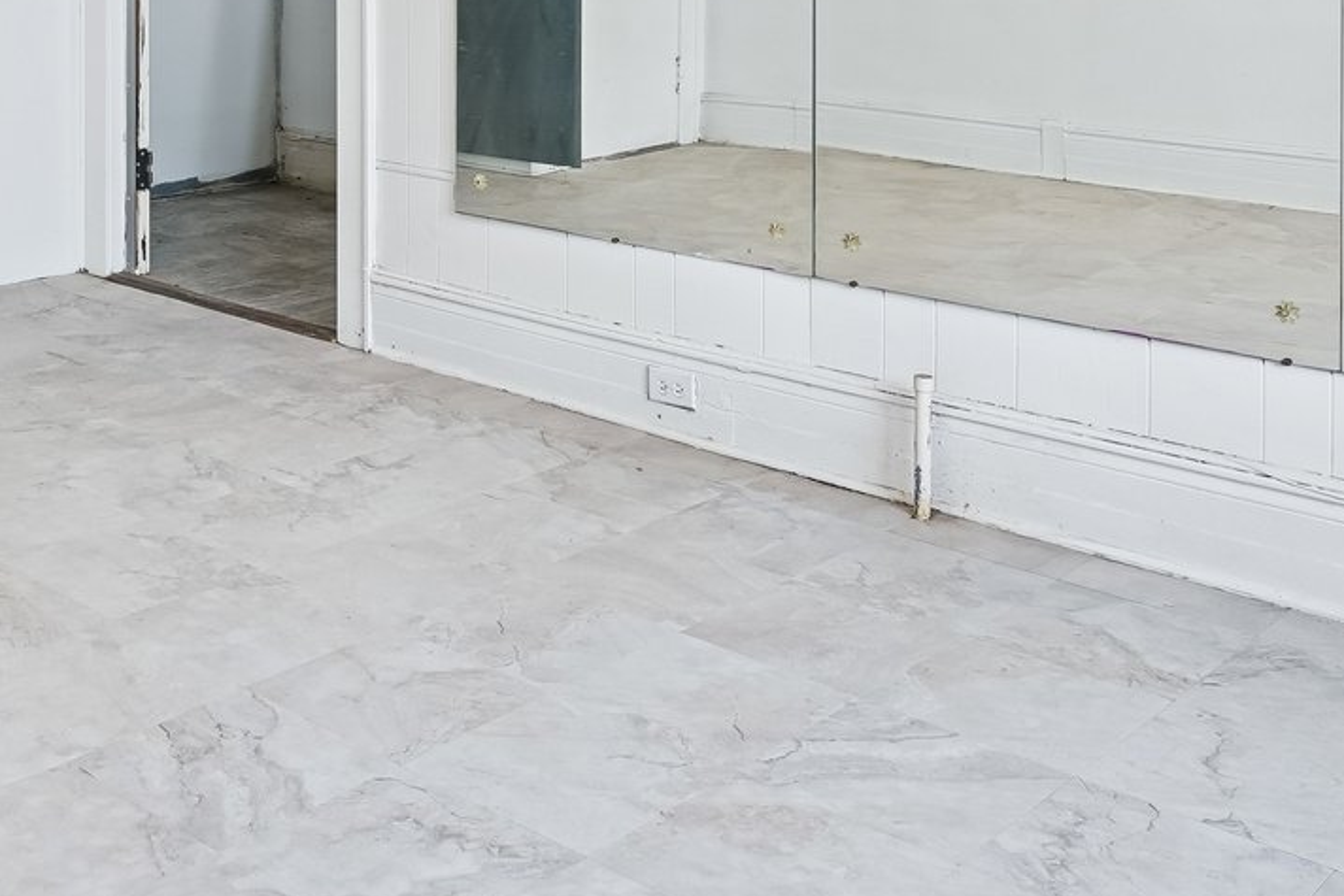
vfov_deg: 26.8
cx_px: 285
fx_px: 1718
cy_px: -97
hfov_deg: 41.1
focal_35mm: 46
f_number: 8
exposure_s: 1/30
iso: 400
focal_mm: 16
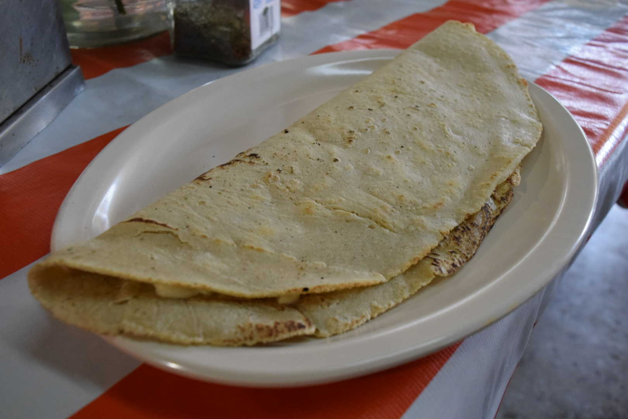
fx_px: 549
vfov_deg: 41.7
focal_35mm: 32
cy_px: 210
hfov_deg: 59.5
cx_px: 314
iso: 3200
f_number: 5.6
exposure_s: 1/125
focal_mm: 21
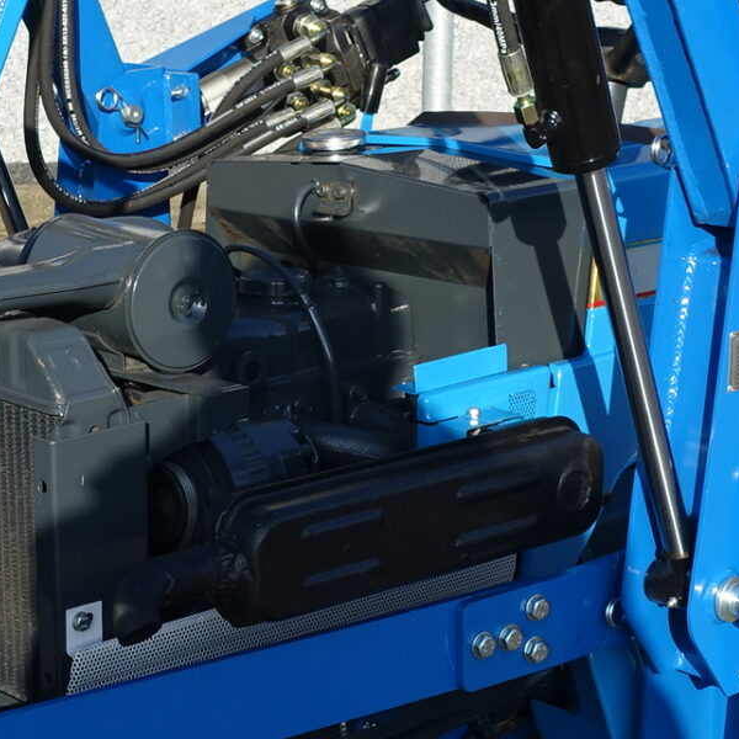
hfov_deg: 19.7
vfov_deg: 19.9
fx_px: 2101
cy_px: 499
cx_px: 133
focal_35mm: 87
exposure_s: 1/400
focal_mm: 8.8
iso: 125
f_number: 5.6
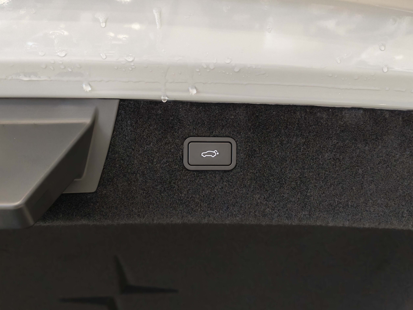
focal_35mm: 31
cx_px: 206
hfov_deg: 58.4
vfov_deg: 45.4
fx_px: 370
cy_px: 155
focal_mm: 6.12
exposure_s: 1/100
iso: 1297
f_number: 1.9
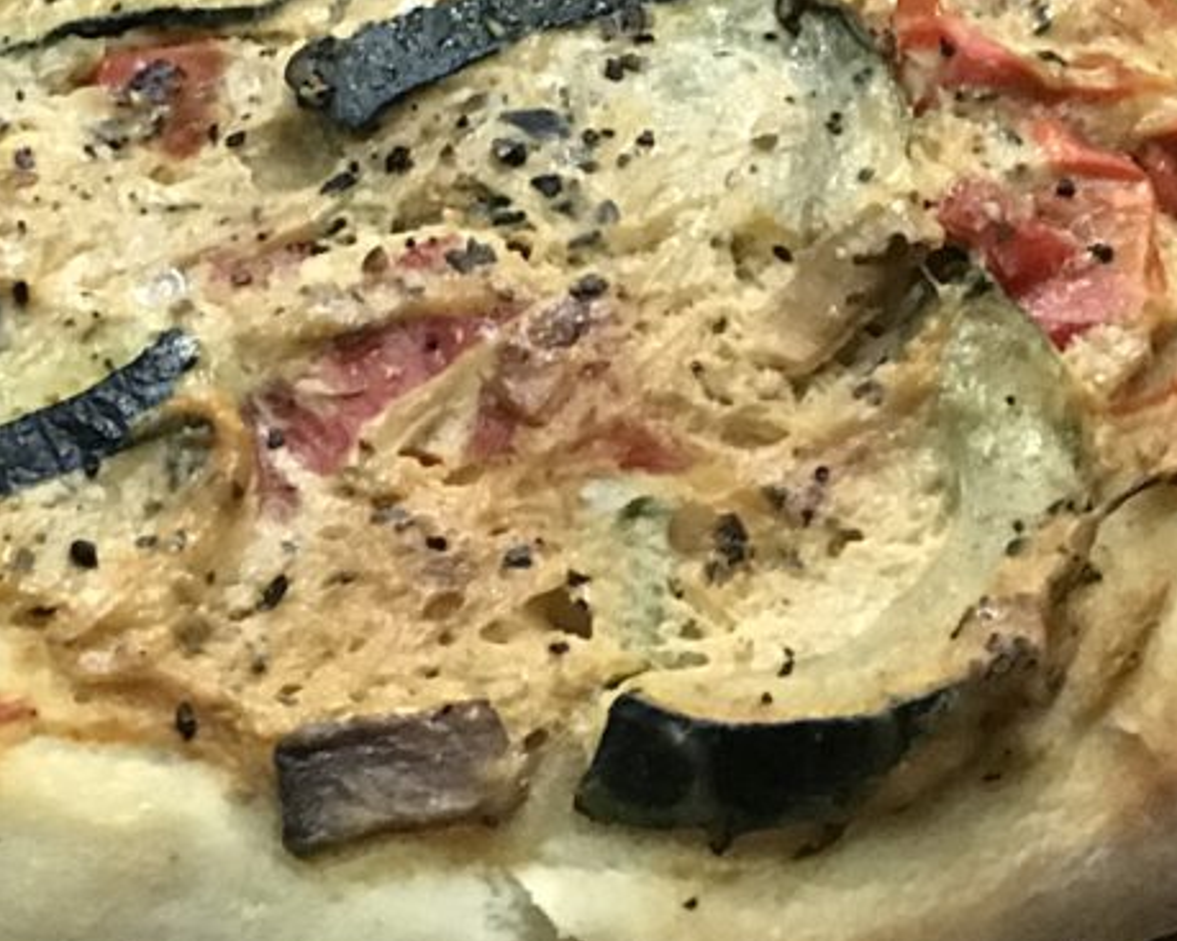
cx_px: -333
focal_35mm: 194
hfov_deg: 9.8
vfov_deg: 7.8
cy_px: -436
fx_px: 6756
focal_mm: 6.6
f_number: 2.8
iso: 400
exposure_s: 1/50
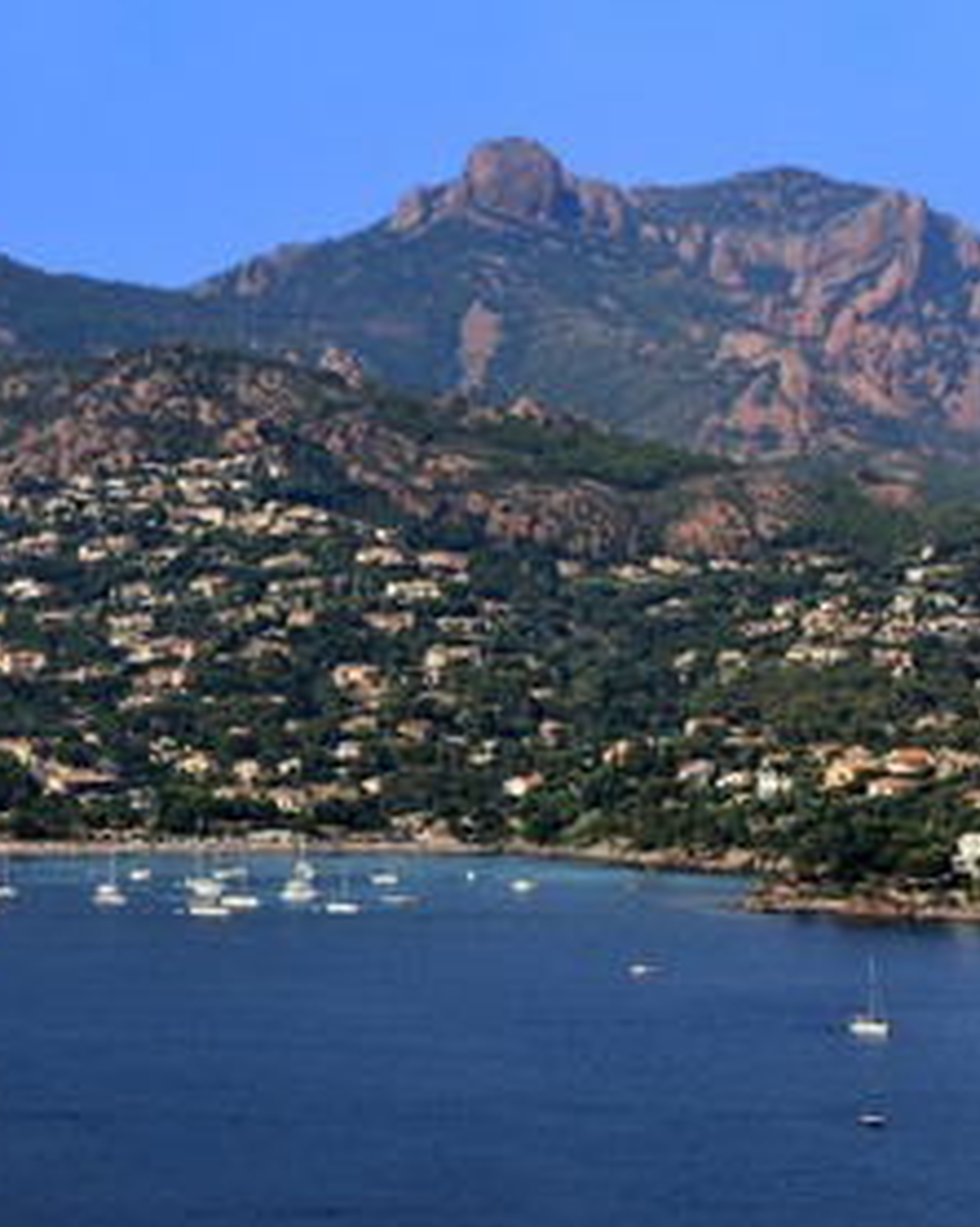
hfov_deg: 9.7
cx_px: 865
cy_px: 614
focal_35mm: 159
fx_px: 5771
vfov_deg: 12.1
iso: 200
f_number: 14
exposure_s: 1/250
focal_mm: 112
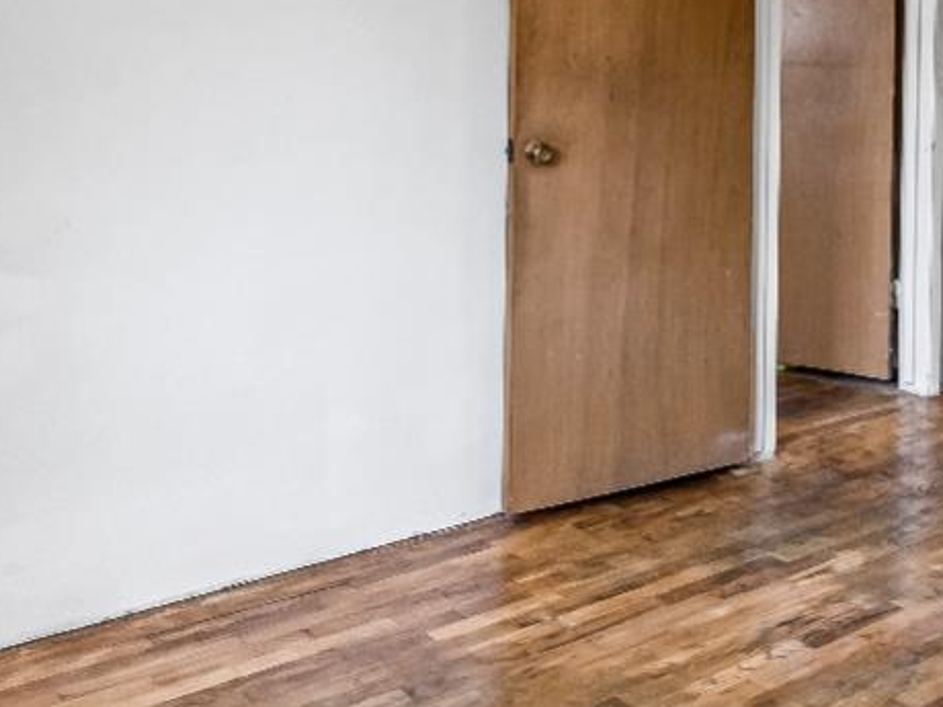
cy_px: 44
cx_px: 719
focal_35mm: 47
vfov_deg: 29.4
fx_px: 1280
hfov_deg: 39.2
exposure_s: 1/15
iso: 320
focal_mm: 10
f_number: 8
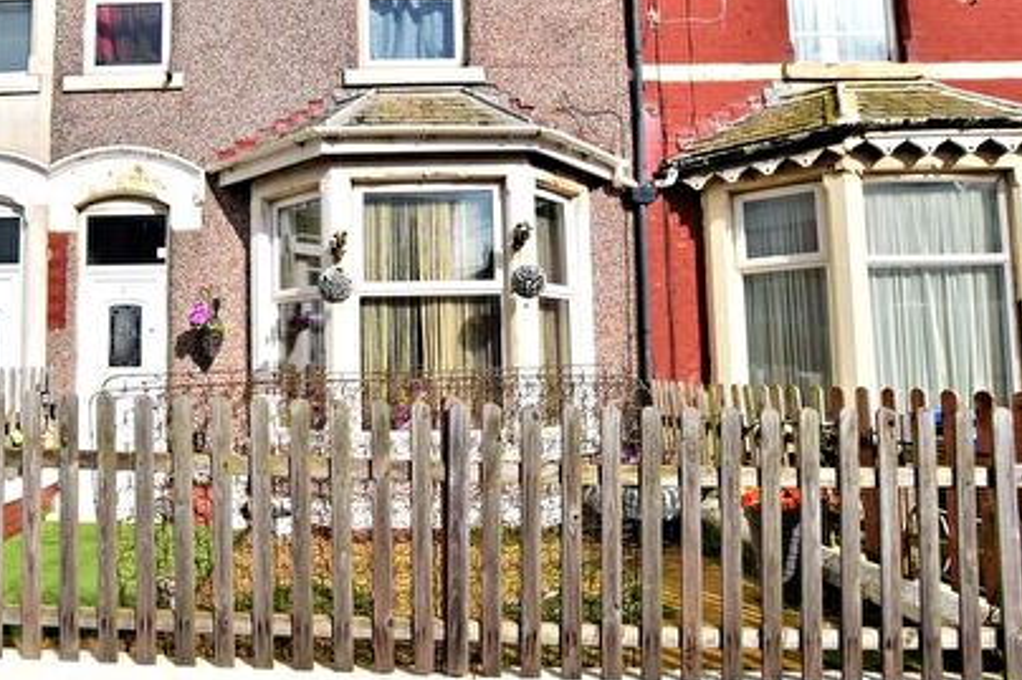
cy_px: 307
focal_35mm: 26
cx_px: 329
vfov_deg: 49.4
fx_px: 738
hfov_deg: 67.2
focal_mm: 10
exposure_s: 1/800
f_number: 5
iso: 100
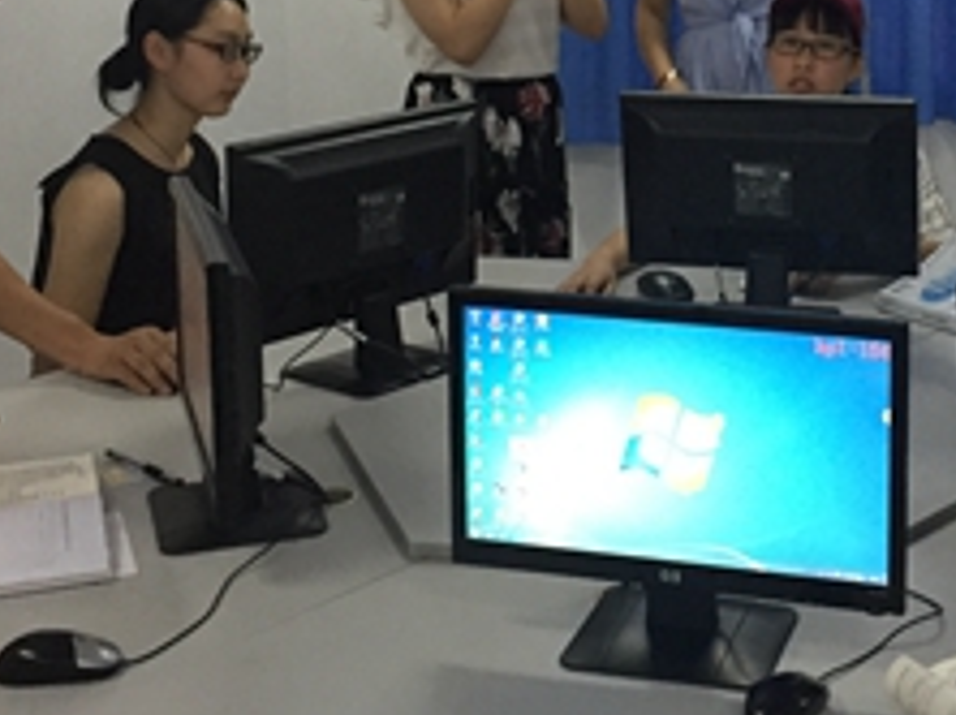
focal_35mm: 72
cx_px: 676
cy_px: 2
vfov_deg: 19.8
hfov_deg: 26.8
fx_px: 1986
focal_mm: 4.15
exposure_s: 1/33
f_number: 2.2
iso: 200
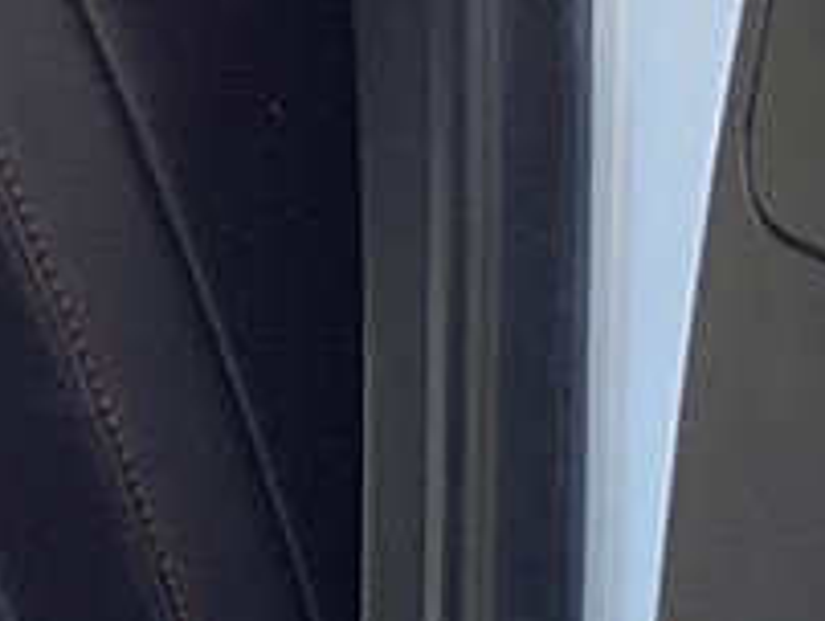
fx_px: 5536
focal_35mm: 232
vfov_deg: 6.1
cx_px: -415
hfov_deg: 8.3
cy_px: 1595
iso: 40
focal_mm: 3.3
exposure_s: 1/100
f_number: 2.4
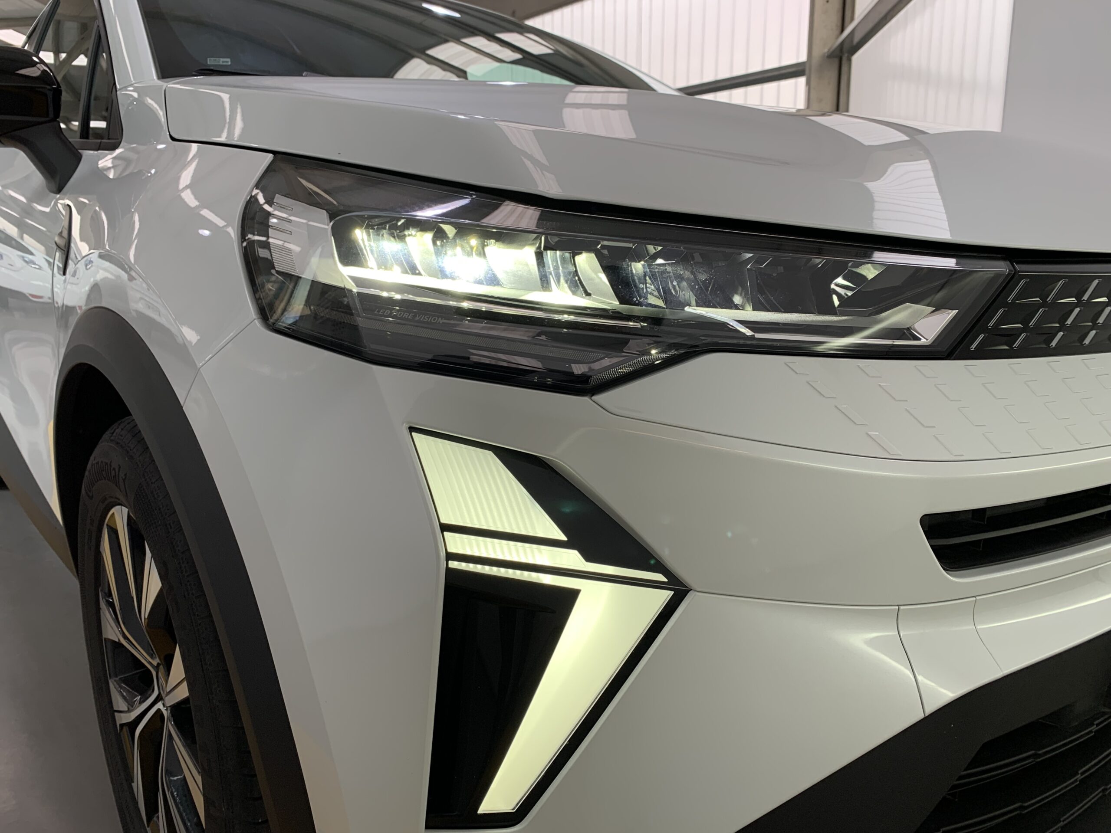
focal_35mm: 26
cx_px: 556
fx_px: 834
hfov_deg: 67.3
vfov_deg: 53.1
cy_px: 416
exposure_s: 1/100
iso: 40
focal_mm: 4.25
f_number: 1.8
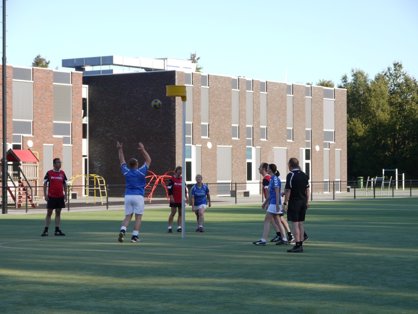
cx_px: 209
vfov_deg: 13.7
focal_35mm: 108
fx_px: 1304
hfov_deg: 18.2
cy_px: 157
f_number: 5.6
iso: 100
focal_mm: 54
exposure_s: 1/250
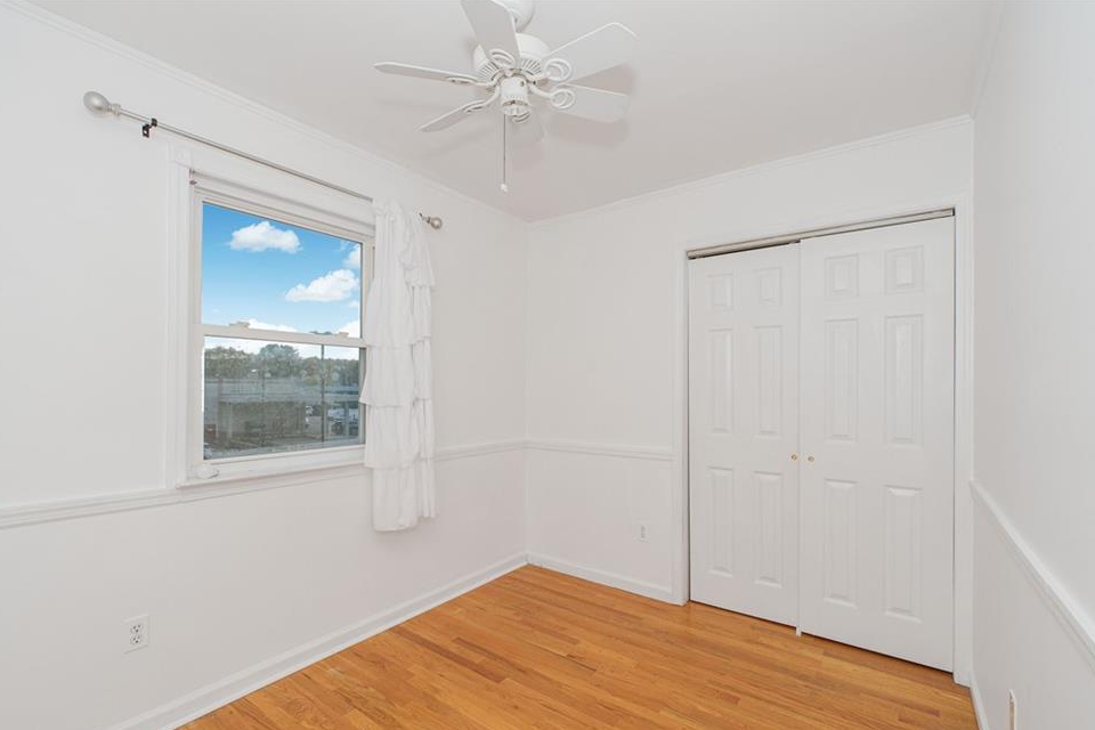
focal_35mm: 16
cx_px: 541
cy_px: 384
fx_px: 487
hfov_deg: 96.7
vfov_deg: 73.7
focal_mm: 10
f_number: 8
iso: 640
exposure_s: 1/60
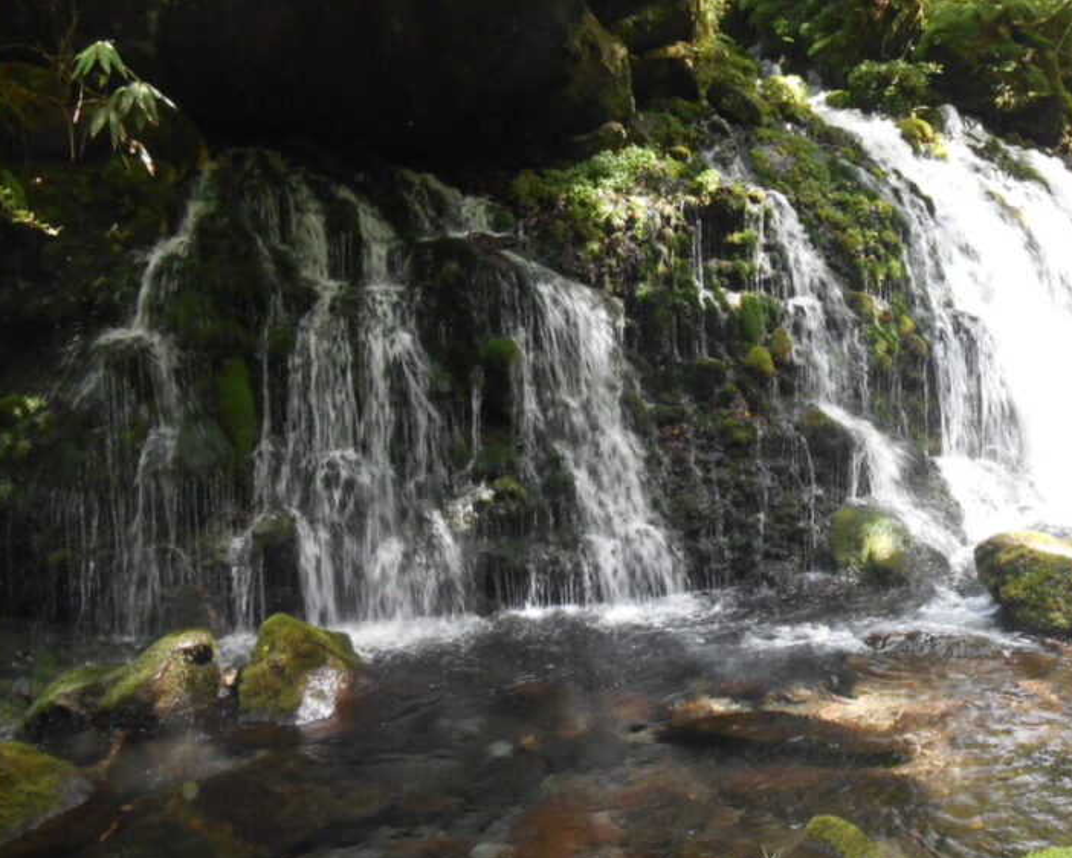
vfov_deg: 40.0
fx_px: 1174
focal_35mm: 37
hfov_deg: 47.7
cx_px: 770
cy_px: 353
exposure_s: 1/30
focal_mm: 4.7
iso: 200
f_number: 3.4
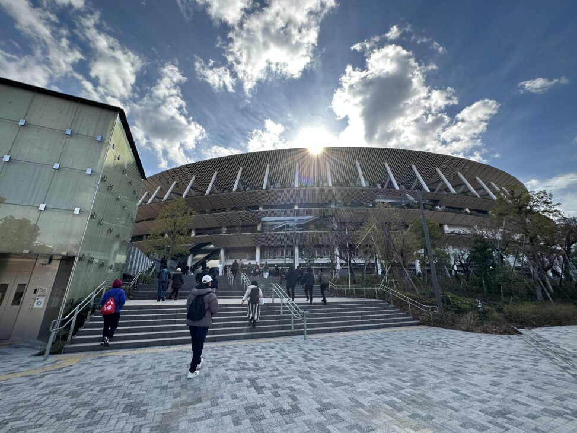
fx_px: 233
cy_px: 216
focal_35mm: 14
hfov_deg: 102.1
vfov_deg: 85.7
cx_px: 288
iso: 40
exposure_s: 1/1642
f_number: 2.2
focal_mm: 2.22
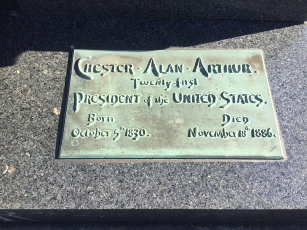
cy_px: 115
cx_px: 154
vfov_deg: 45.4
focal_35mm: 31
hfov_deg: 58.4
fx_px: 275
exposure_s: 1/503
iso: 25
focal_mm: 3.3
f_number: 2.4
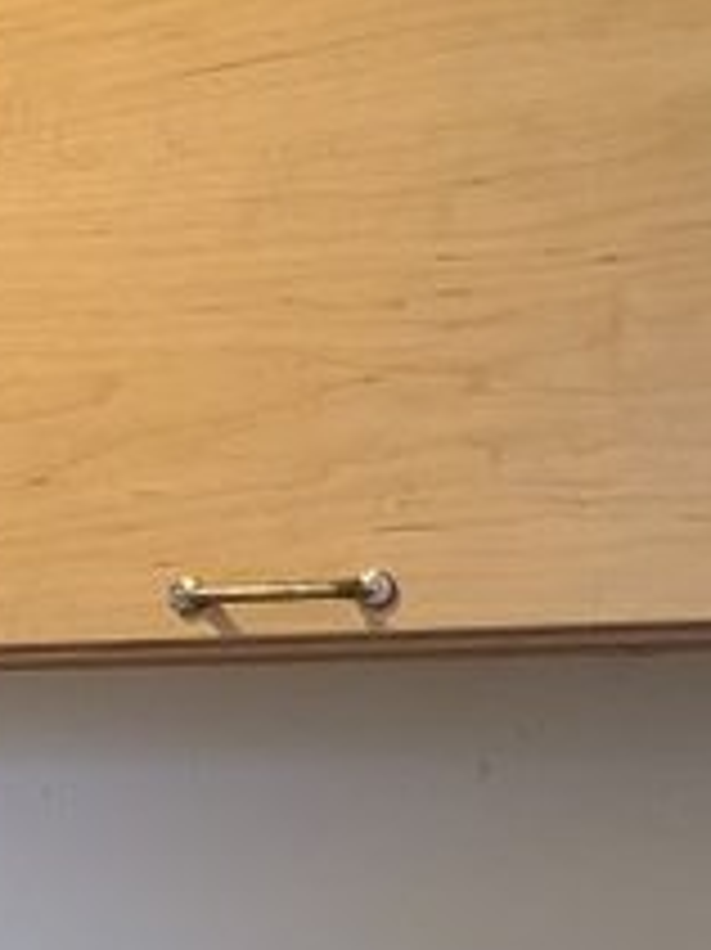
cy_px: 1321
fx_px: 3838
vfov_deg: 13.5
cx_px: -601
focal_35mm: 140
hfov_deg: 10.0
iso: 125
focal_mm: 5.4
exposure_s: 1/59
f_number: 1.8
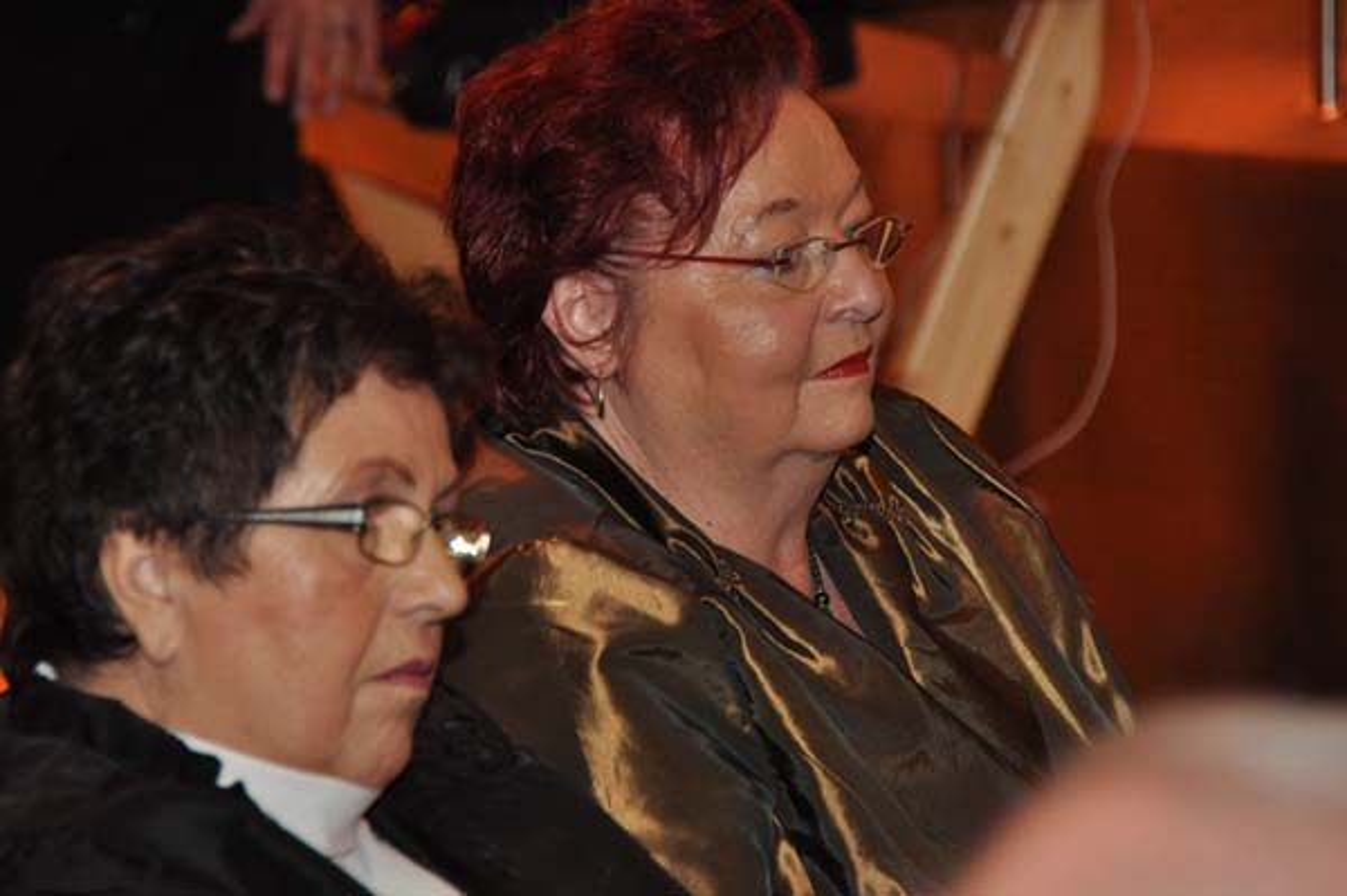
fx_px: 8412
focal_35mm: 225
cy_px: 448
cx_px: 674
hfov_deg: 9.2
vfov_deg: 6.1
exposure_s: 1/60
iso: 1100
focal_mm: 150
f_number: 5.6
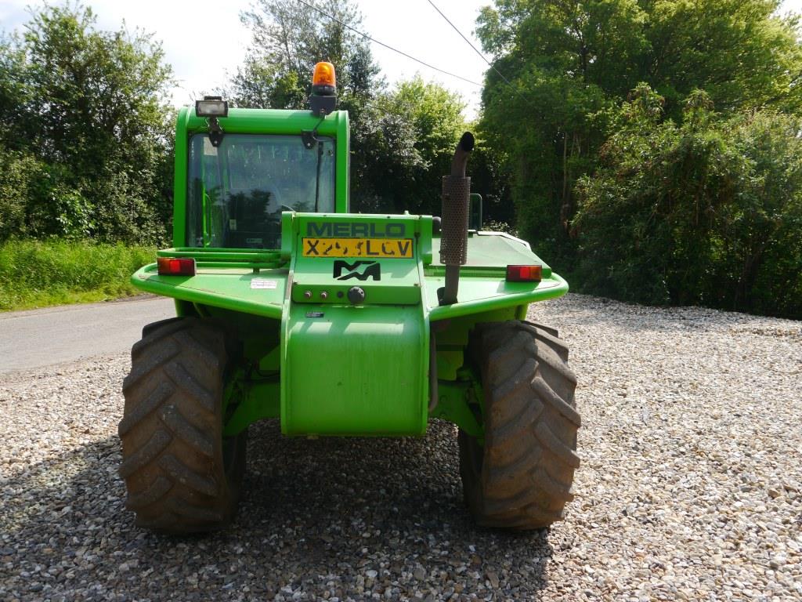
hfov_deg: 60.0
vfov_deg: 46.8
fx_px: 695
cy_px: 301
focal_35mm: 30
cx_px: 401
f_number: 6.3
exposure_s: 1/320
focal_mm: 15
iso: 160
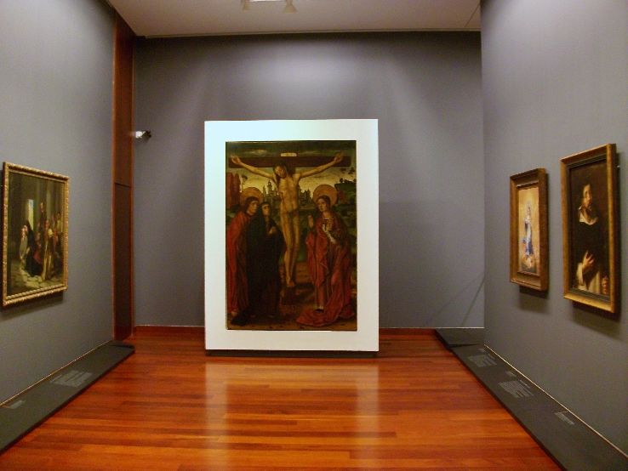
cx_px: 314
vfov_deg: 44.2
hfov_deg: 56.8
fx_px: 581
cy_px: 236
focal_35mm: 32
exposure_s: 1/10.4
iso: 320
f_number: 2.9
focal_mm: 5.7
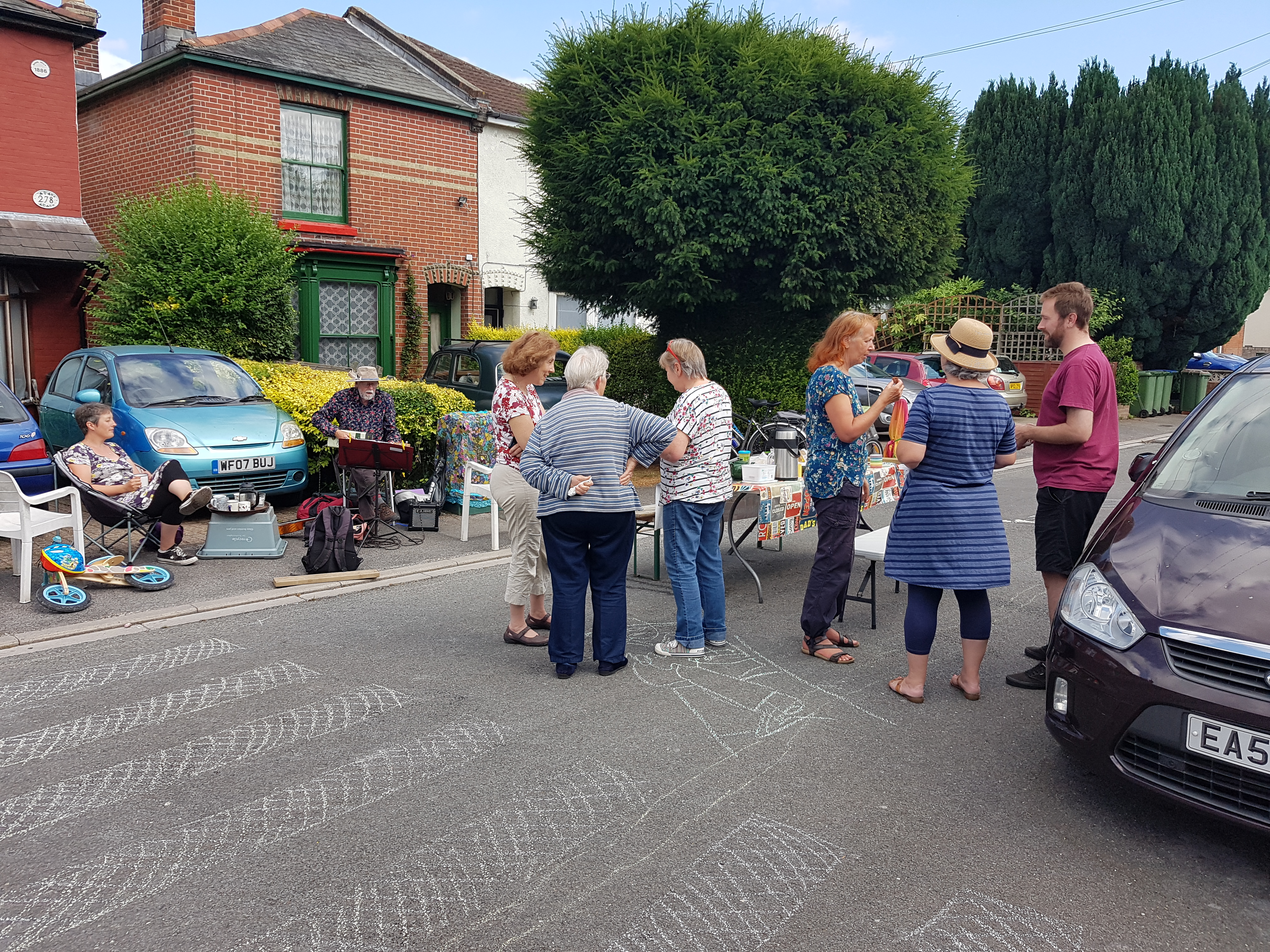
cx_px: 635
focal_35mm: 26
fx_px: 954
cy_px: 476
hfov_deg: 67.3
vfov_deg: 53.1
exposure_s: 1/1088
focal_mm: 4.2
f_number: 1.7
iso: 50
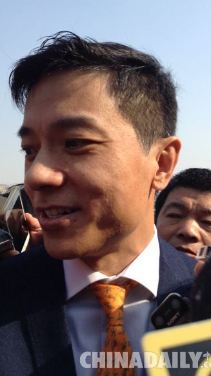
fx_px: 368
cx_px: 114
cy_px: 191
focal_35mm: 37
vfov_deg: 54.0
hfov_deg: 31.9
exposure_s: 1/698
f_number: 2.4
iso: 25
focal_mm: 3.3
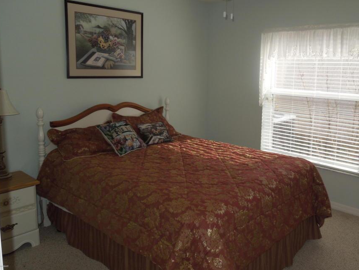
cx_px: 211
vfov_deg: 46.7
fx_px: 311
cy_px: 114
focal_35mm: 30
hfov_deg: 59.6
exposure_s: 1/80
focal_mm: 4.5
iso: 100
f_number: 3.3
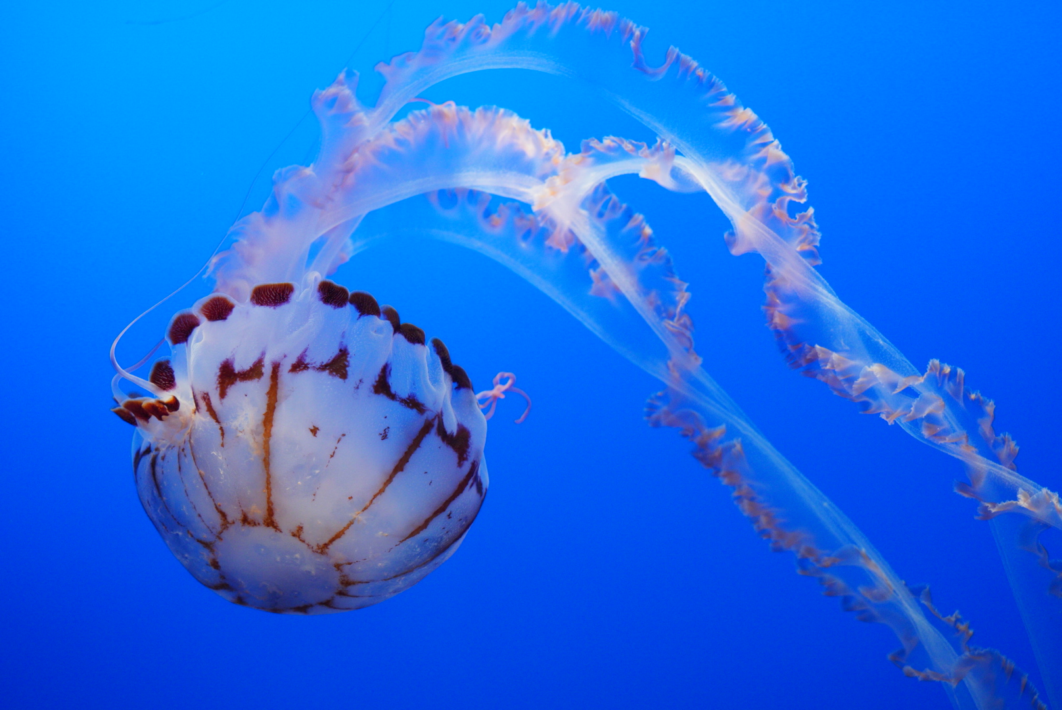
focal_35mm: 36
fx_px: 1063
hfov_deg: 53.1
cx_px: 531
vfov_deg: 36.9
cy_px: 355
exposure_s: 1/125
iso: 1600
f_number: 2.8
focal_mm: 24
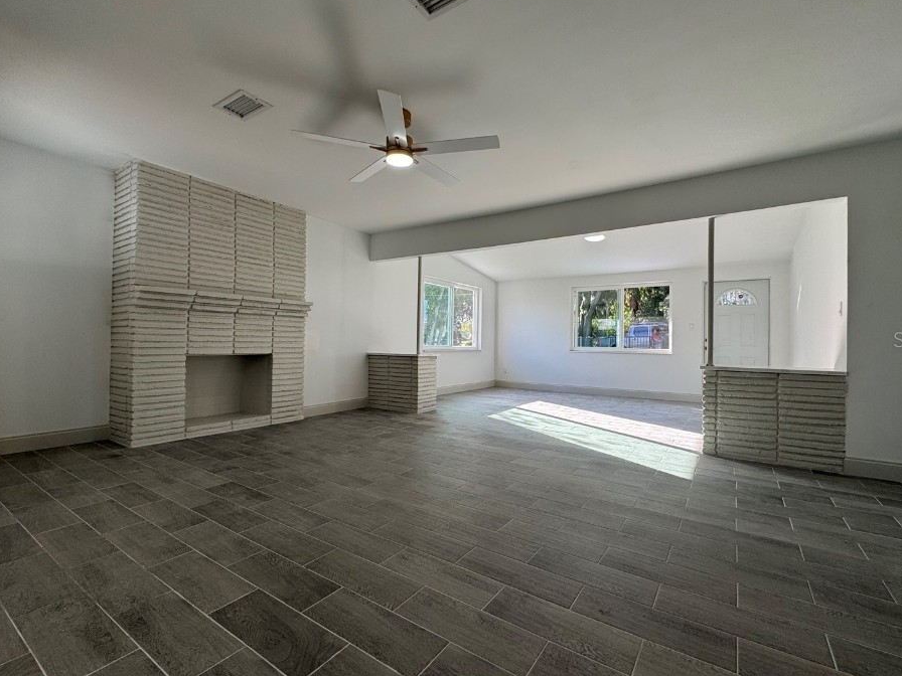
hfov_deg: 94.4
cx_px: 473
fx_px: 417
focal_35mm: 16
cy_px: 339
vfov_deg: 78.1
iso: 40
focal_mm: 2.22
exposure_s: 1/120
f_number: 2.2
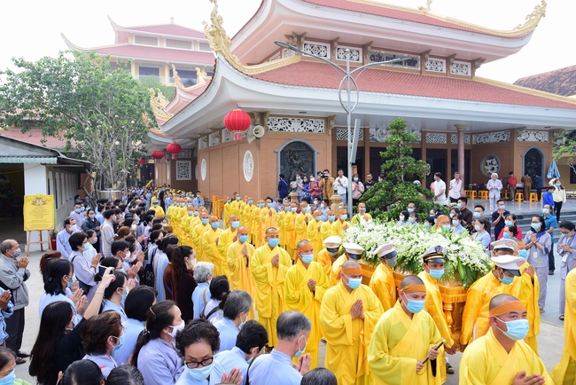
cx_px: 288
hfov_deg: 67.4
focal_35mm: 27
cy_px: 192
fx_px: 432
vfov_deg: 48.0
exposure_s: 1/100
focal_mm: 27
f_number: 10
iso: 640
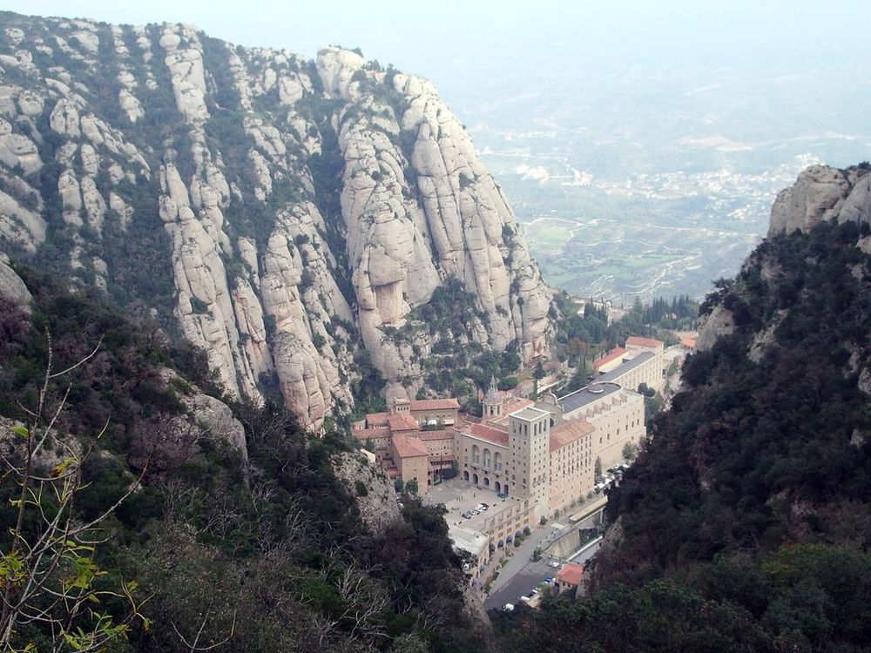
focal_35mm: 50
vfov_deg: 29.1
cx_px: 436
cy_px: 326
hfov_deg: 38.2
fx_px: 1258
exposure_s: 1/125
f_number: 5
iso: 50
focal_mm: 8.2
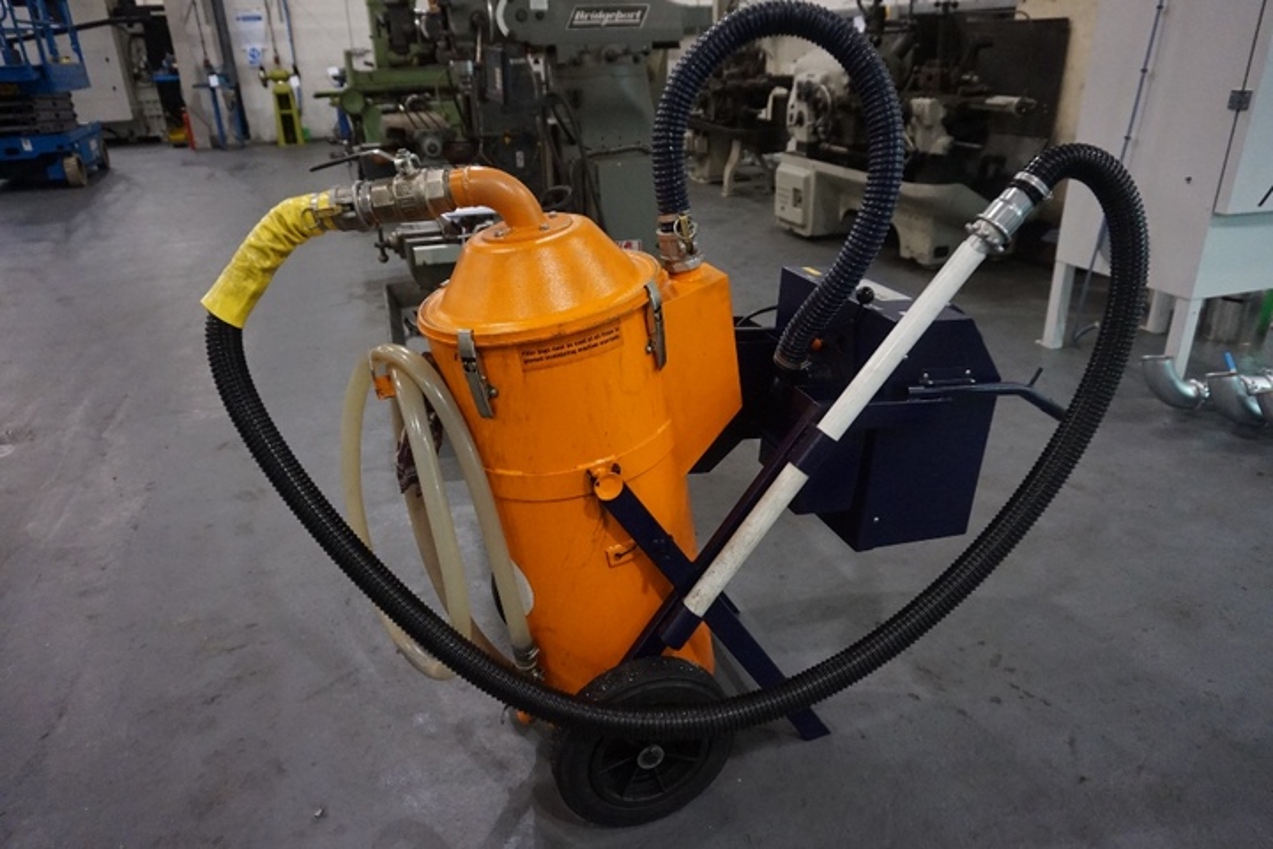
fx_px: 849
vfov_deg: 53.1
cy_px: 424
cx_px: 636
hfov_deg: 73.7
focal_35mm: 24
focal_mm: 16
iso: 3200
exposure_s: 1/125
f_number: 3.5
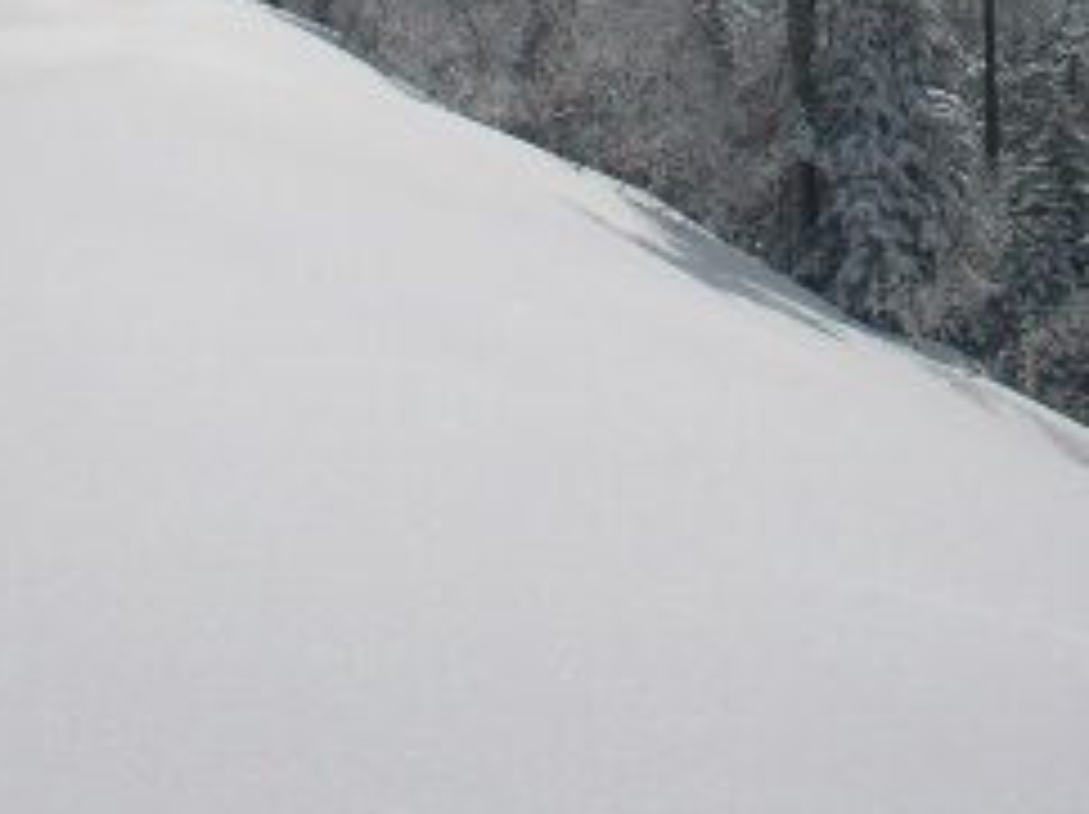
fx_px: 3080
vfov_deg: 14.4
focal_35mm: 98
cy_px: -256
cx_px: 405
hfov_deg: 20.0
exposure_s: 1/2000
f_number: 6.9
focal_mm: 5.7
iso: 50
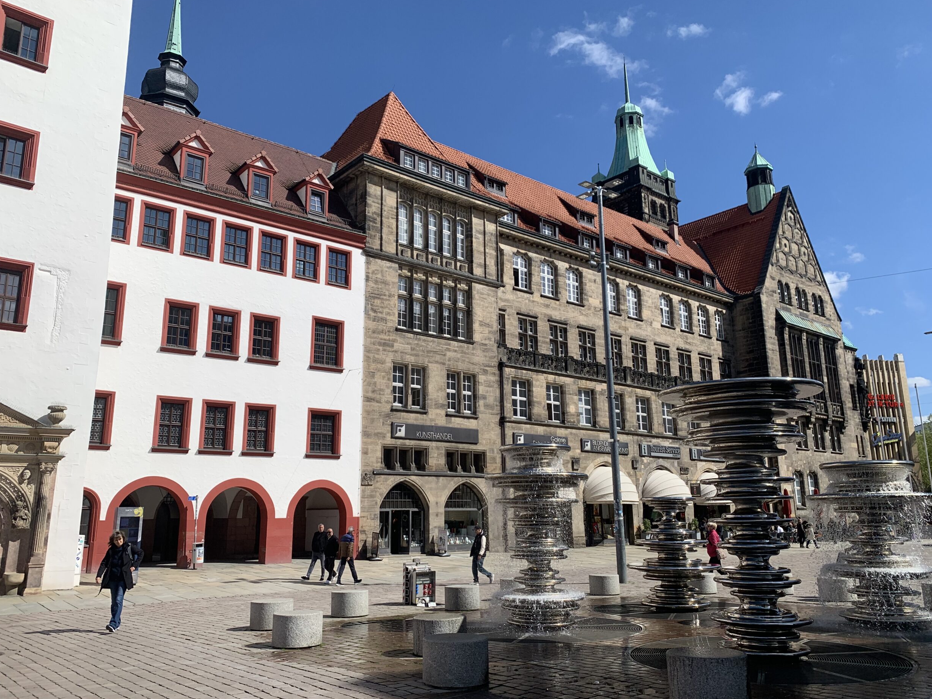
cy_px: 346
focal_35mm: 27
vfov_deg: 51.4
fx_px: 727
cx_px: 449
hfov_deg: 65.3
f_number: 1.8
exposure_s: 1/3788
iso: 25
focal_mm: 4.25
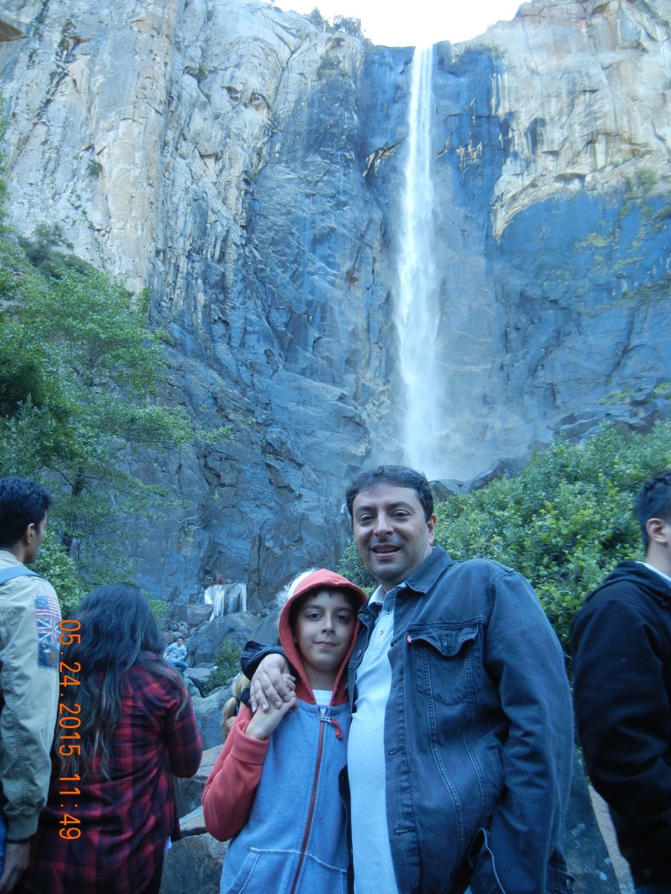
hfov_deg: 46.8
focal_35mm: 30
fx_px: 775
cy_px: 447
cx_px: 336
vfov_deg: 60.0
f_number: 3.5
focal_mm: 5.4
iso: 238
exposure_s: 1/61.2
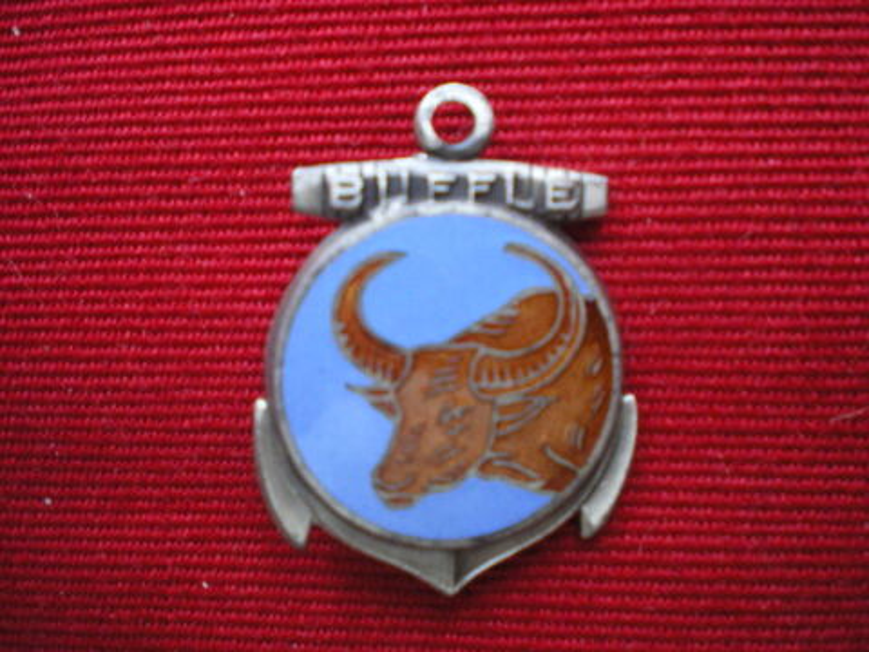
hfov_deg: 49.0
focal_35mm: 38
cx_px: 434
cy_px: 326
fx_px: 954
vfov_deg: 37.7
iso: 400
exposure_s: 1/30
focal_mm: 6.3
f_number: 3.1
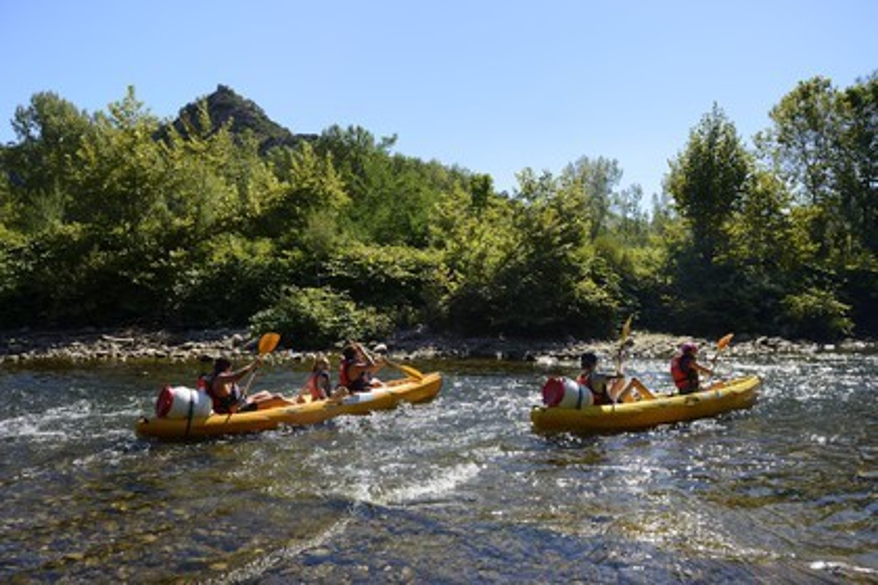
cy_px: 292
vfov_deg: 53.1
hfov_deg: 73.7
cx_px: 439
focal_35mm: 24
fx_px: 585
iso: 200
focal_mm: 24
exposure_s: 1/500
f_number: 7.1
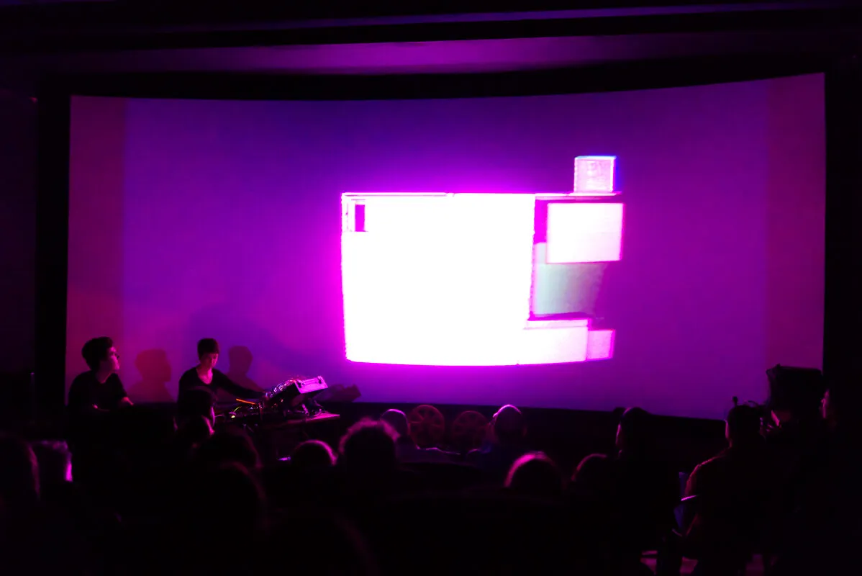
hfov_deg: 43.6
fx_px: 1078
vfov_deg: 29.9
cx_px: 431
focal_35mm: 45
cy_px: 288
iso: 6400
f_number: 1.4
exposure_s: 1/60
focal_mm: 30
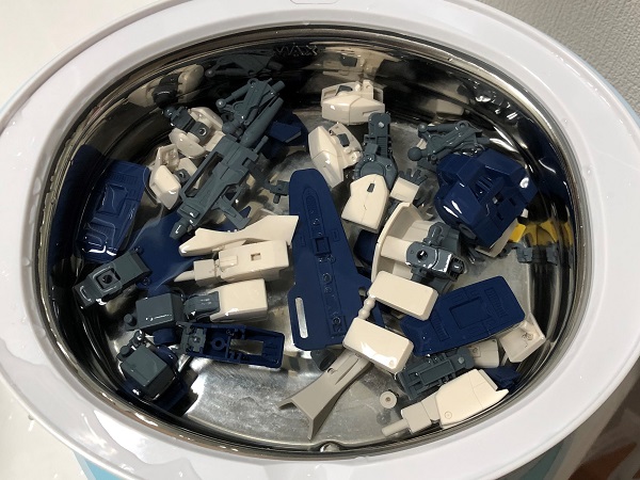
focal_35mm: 28
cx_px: 320
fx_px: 518
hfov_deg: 63.4
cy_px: 240
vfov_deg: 49.7
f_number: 1.8
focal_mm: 3.99
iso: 40
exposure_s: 1/30
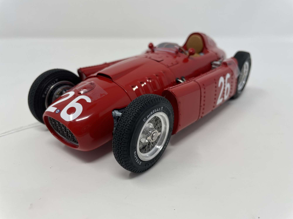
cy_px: 110
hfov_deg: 67.3
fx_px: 220
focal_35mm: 26
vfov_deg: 53.1
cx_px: 146
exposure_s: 1/239
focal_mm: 4.2
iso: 32
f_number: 1.6
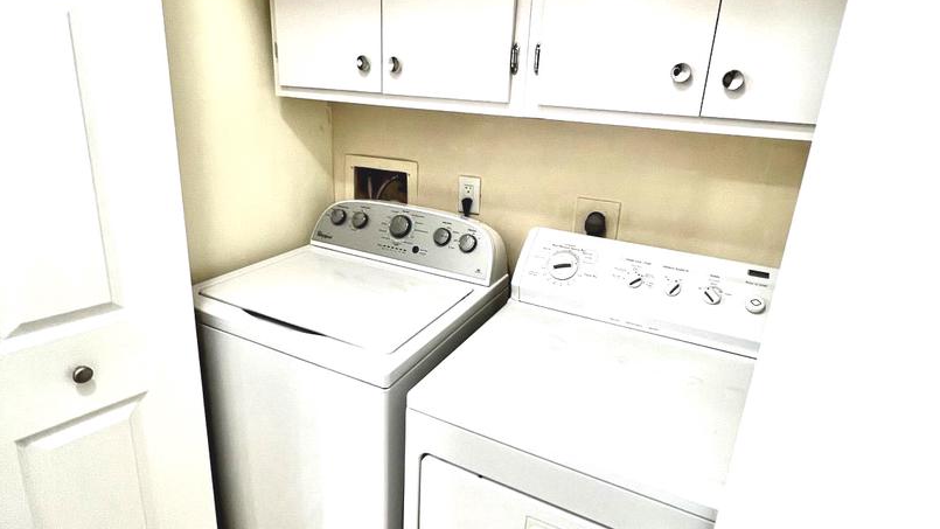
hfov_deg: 89.6
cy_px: 244
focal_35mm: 19
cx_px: 471
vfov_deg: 58.3
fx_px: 474
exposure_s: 1/60
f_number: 1.8
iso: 200
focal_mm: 1.57
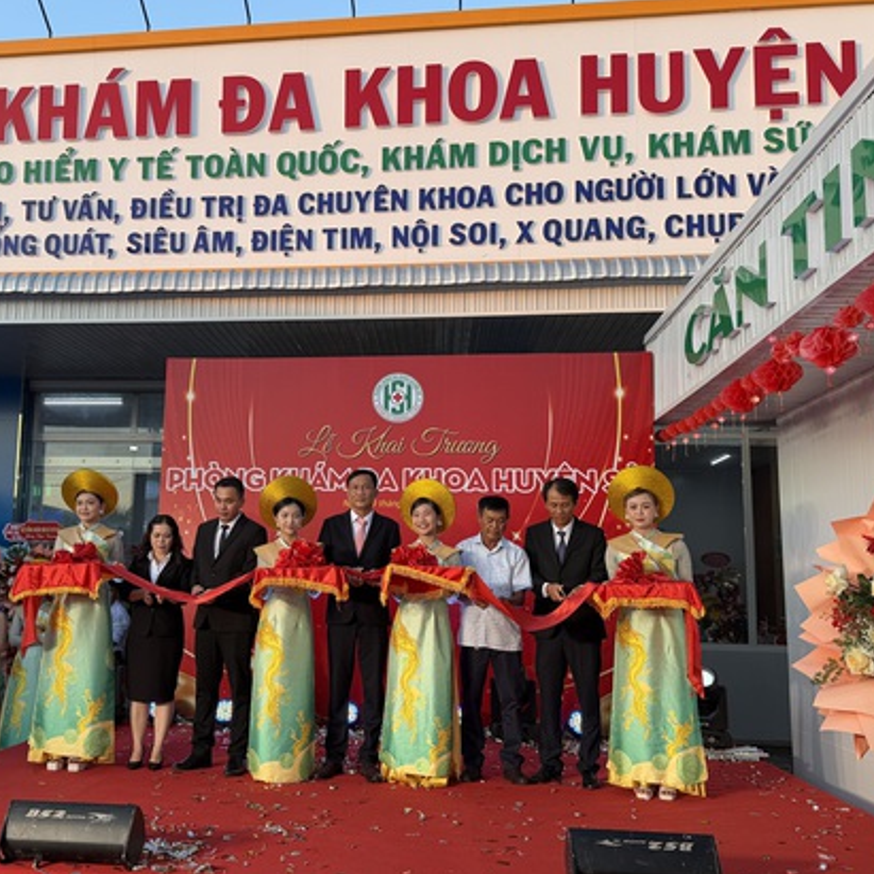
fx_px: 943
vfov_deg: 49.7
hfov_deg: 49.1
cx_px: 310
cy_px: 442
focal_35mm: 33
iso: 80
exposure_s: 1/333
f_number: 1.78
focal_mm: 6.76
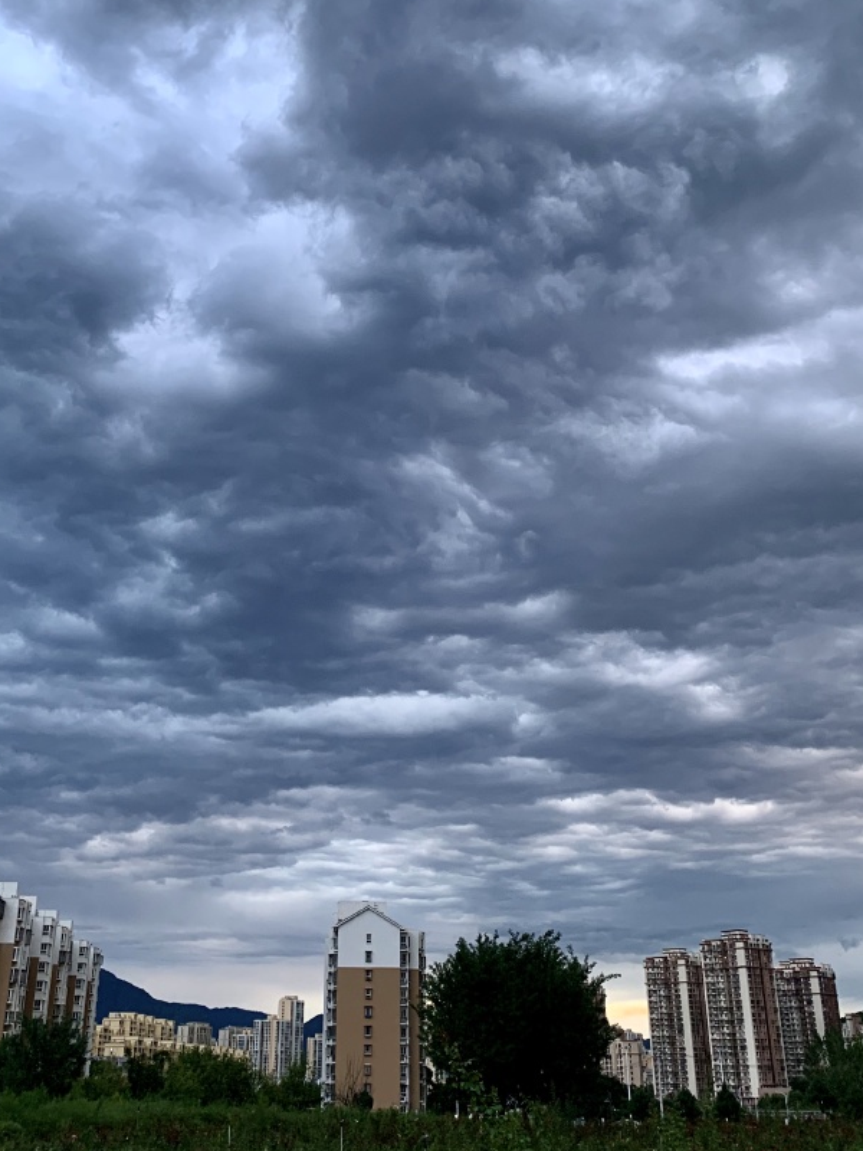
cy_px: 416
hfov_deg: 36.8
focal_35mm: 39
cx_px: 398
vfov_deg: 47.3
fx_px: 1296
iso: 100
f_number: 1.8
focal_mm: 4.25
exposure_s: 1/73
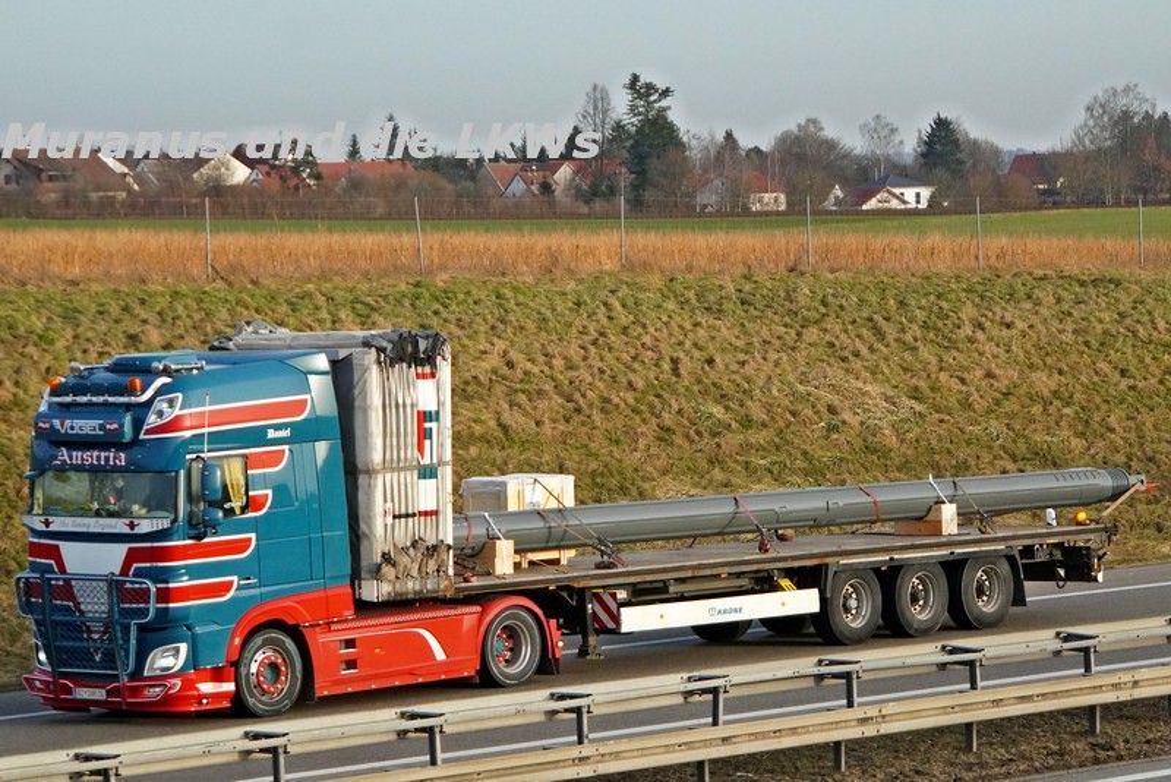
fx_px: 3690
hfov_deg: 18.0
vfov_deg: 12.1
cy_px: 391
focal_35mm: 113
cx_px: 586
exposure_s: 1/3200
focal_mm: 75.6
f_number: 6.3
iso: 2500
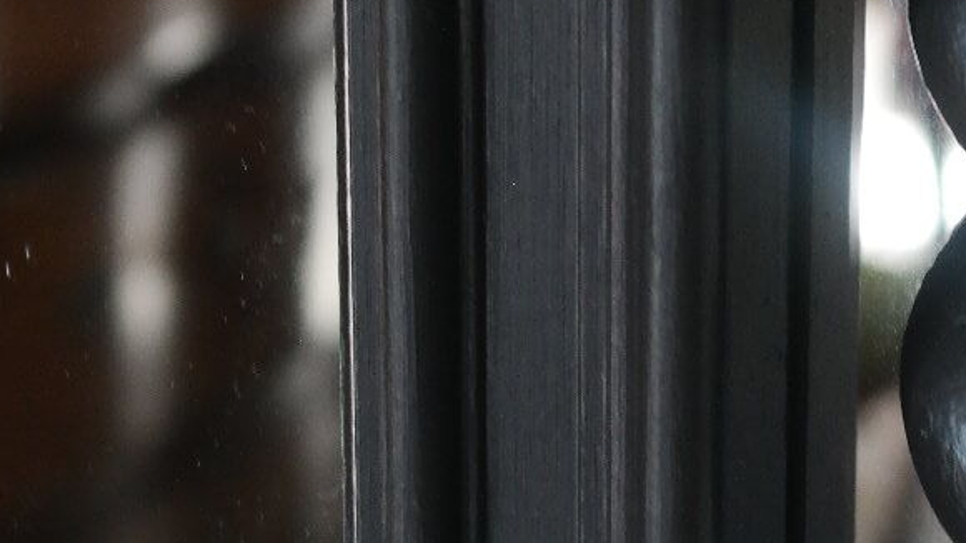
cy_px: 122
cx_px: 919
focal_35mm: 181
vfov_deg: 6.7
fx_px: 4635
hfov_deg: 11.8
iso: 800
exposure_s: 1/30
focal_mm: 38
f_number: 5.6
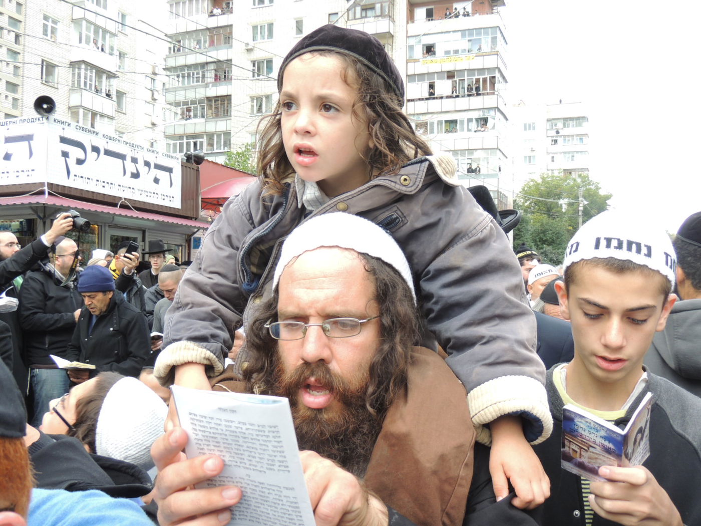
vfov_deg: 40.7
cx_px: 350
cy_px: 263
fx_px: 709
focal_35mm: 35
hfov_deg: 52.6
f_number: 3.3
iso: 100
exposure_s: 1/80
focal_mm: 6.2
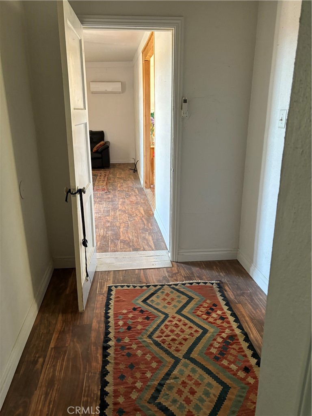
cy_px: 208
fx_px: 312
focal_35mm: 26
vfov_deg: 67.3
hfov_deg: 53.1
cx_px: 156
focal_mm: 5.96
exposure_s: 1/60
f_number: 1.6
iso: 250
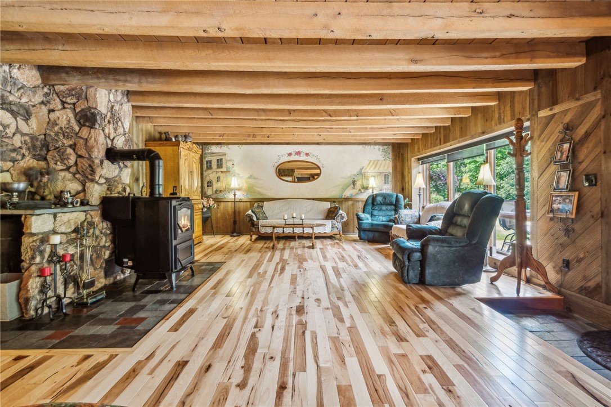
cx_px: 306
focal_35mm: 15
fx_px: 254
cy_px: 204
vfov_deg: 77.3
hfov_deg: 100.4
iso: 50
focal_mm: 15
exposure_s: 1
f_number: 11
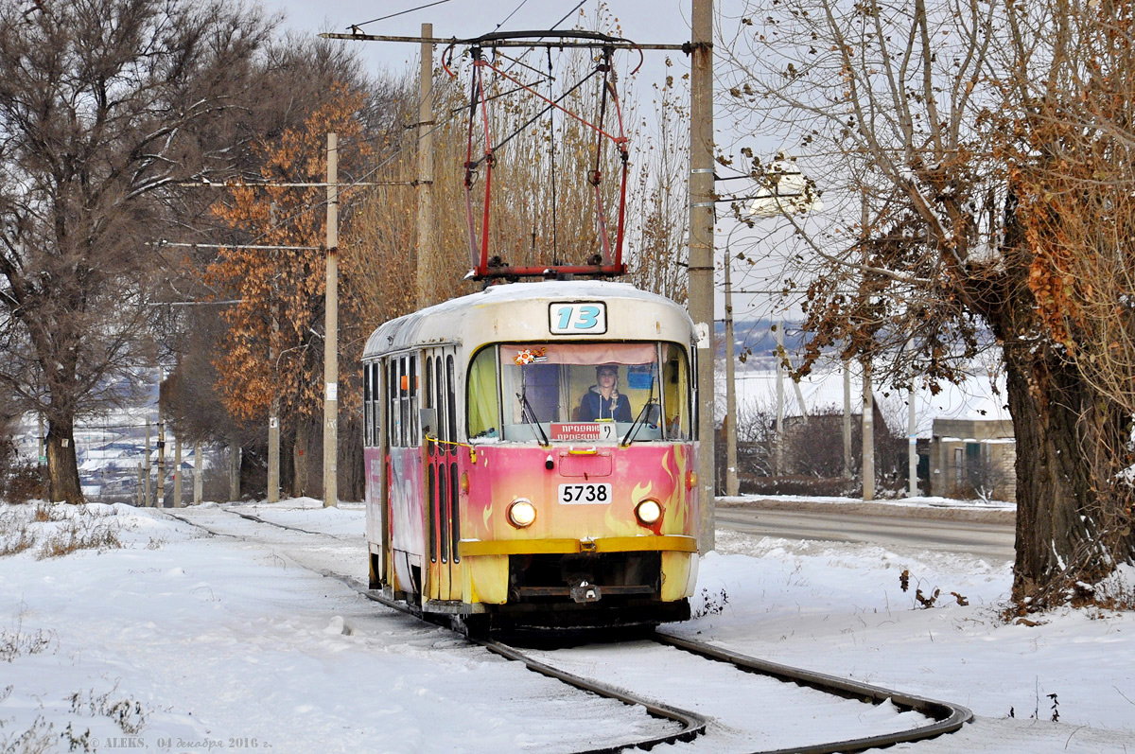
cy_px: 377
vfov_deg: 8.7
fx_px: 4960
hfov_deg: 13.1
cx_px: 568
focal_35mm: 158
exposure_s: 1/400
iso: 200
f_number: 7.1
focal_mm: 105
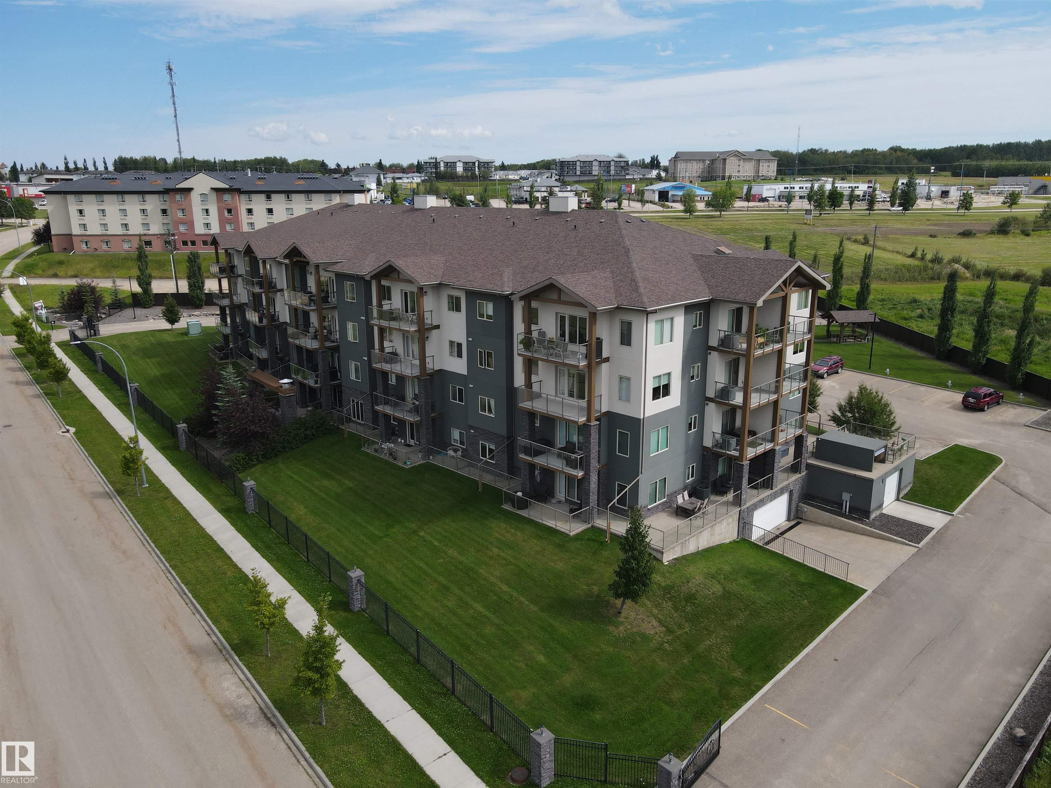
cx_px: 526
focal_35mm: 24
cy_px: 394
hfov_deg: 71.6
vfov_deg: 56.8
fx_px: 729
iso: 100
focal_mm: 4.5
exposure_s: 1/725
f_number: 2.8
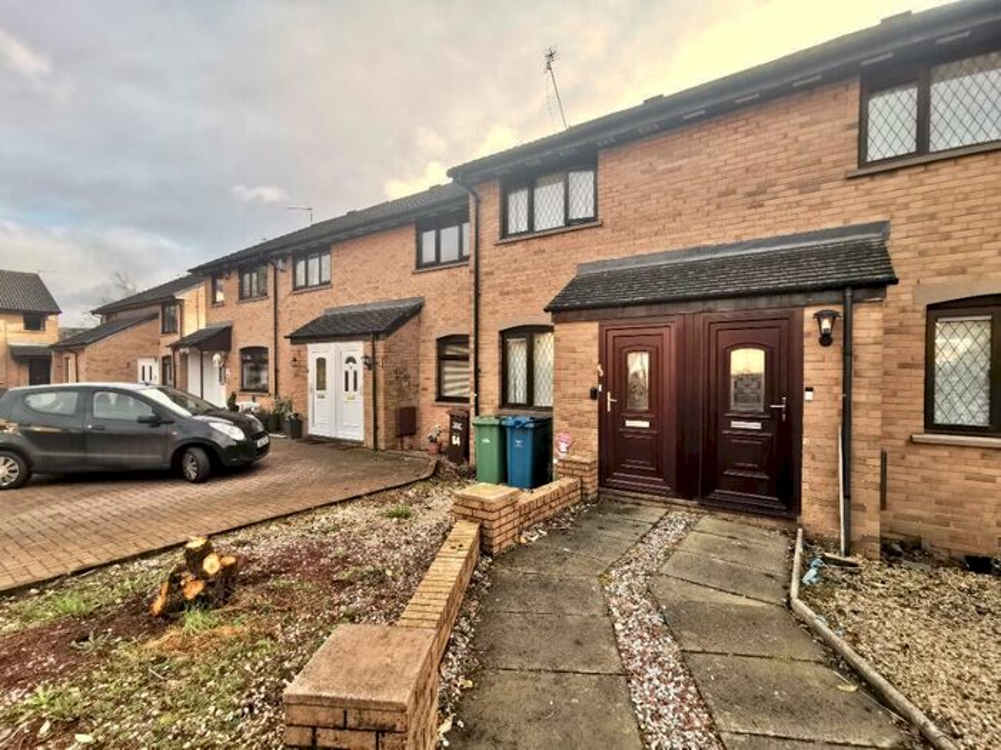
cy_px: 375
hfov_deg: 94.5
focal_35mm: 16
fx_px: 463
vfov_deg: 78.1
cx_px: 500
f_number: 2.2
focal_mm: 2.35
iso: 50
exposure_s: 1/438
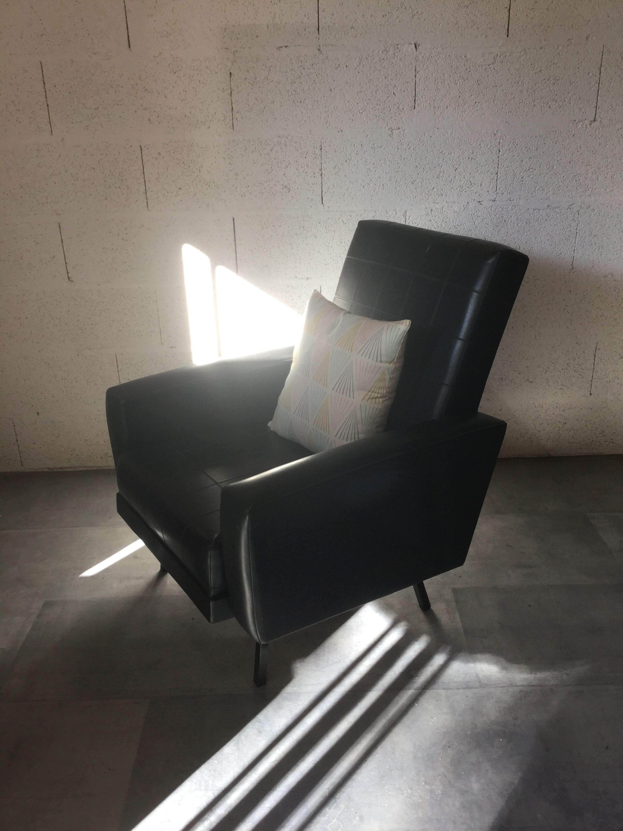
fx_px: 744
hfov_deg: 45.4
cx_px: 312
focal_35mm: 31
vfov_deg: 58.4
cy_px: 416
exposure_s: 1/50
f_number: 2.4
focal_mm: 3.3
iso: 32
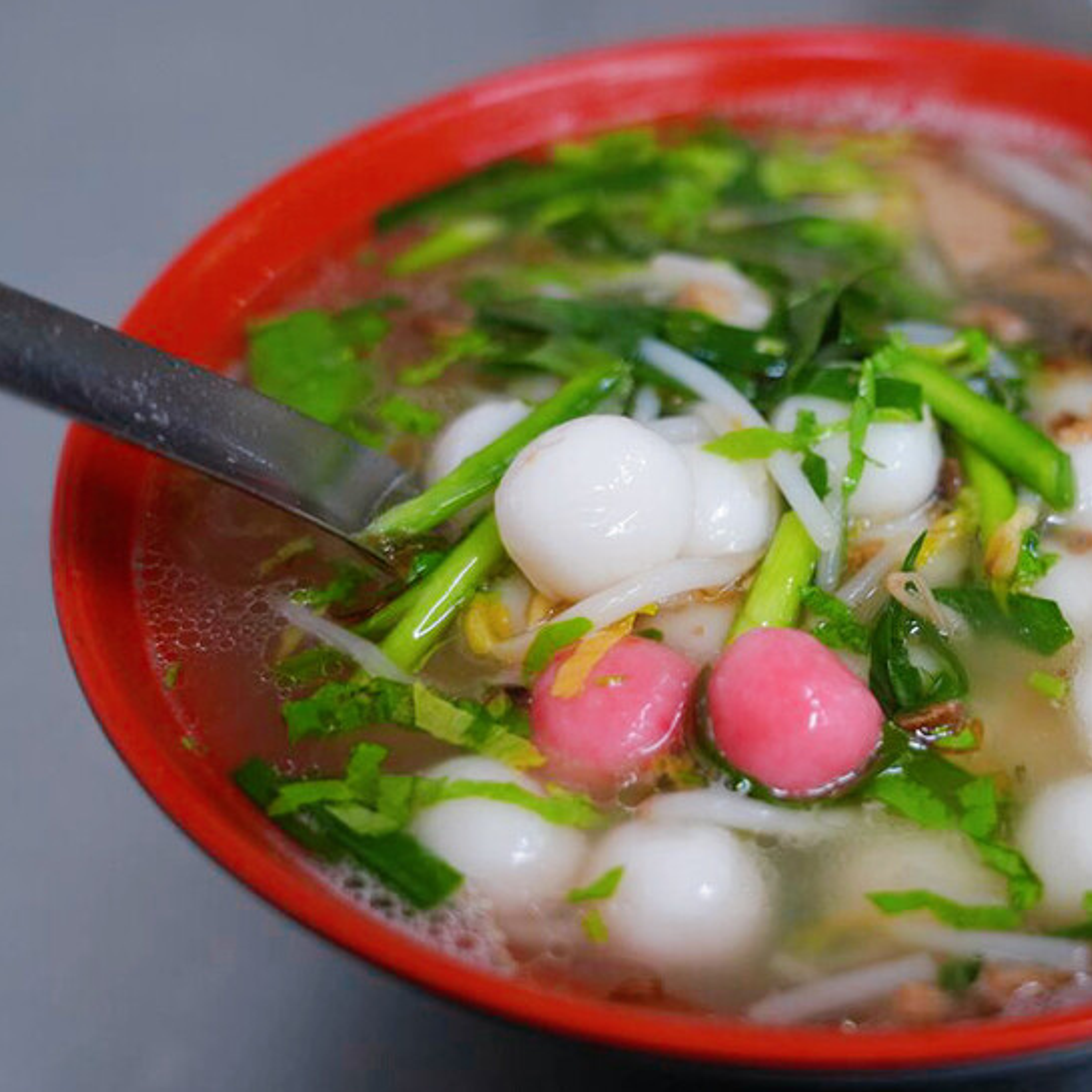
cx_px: 848
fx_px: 2034
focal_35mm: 57
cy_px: 547
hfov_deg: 29.5
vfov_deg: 30.0
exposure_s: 1/50
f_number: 4
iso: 1000
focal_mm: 43
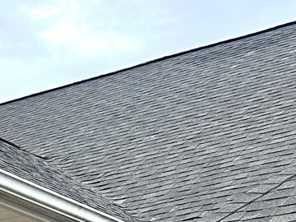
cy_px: 494
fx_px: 1095
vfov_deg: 10.3
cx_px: -132
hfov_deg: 14.5
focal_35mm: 128
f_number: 1.78
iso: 80
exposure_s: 1/3058
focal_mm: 6.86
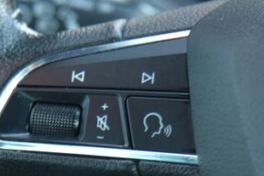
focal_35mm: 396
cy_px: 97
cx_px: 106
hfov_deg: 5.2
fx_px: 2905
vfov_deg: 3.5
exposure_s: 1/13
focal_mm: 120
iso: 500
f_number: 4
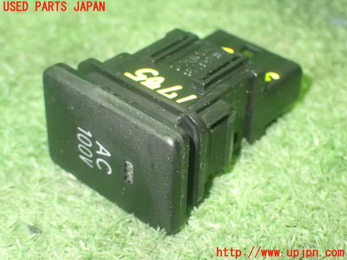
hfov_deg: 27.4
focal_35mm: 71
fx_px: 712
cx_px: 174
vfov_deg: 20.7
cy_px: 130
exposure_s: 1/15
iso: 1600
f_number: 3.9
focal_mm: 12.73
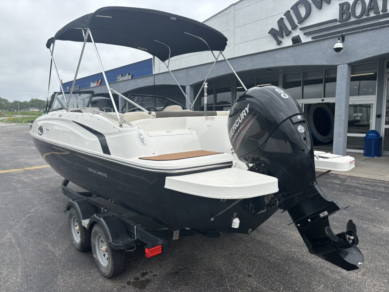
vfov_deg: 53.1
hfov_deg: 67.3
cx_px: 194
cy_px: 146
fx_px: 292
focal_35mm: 26
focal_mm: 5.96
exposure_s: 1/1695
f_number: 1.6
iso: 50
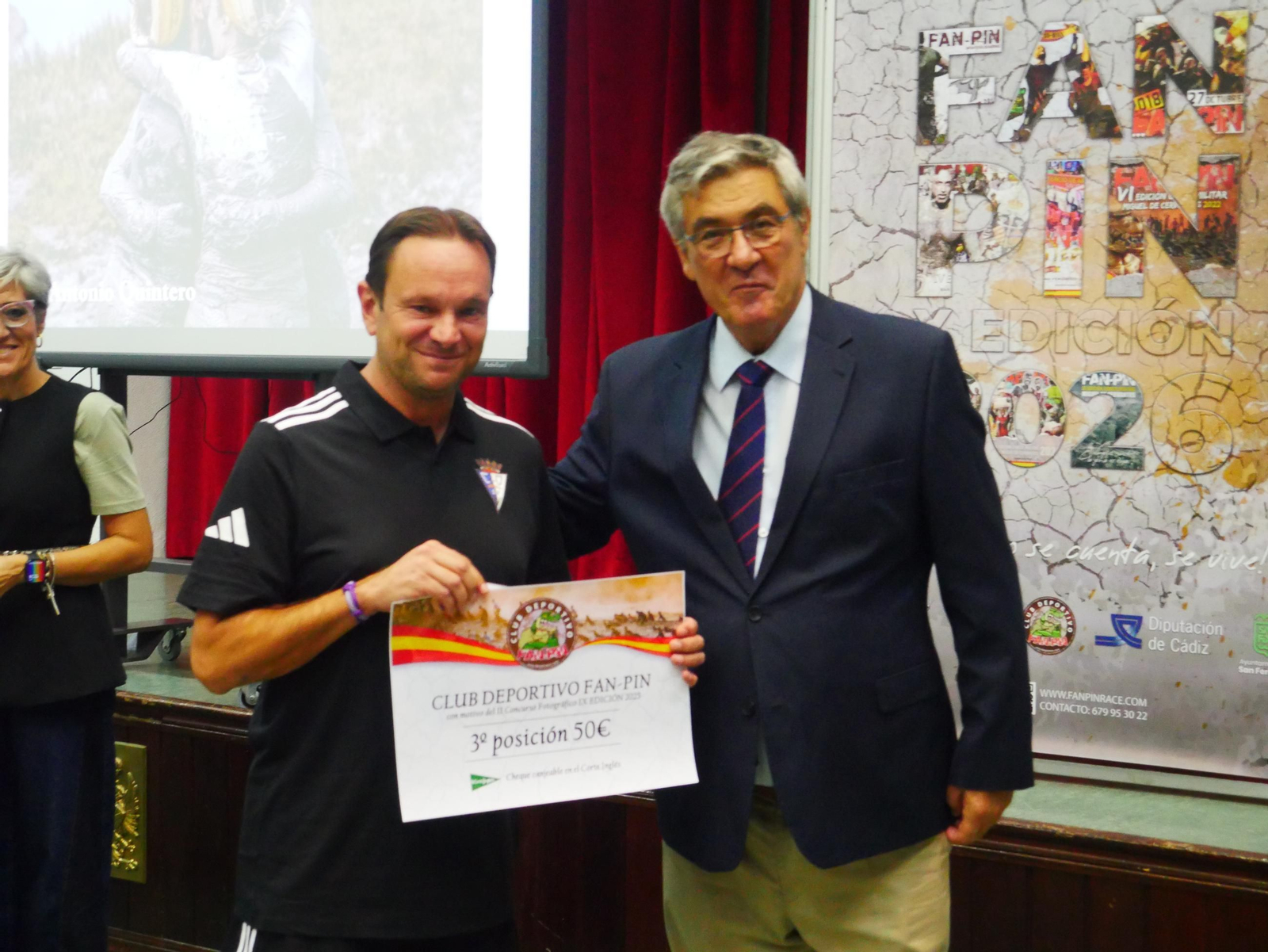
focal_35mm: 64
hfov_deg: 30.3
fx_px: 2345
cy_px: 476
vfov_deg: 22.9
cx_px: 634
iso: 3200
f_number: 5.4
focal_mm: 32
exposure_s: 1/40
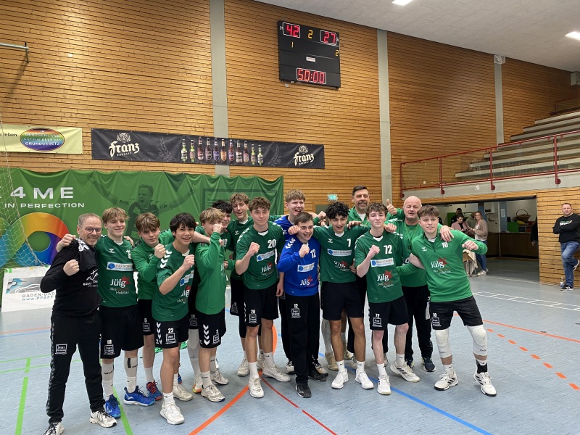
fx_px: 436
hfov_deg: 67.3
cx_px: 290
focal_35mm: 26
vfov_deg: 53.1
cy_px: 218
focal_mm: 4.25
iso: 64
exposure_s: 1/50
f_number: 1.8
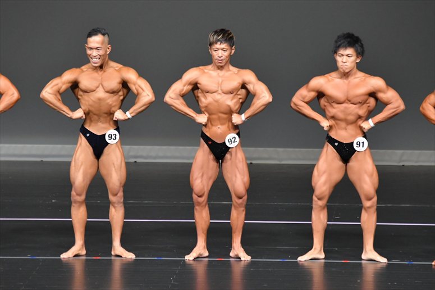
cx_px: 218
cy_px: 145
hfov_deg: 6.0
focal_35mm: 345
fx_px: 4167
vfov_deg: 4.0
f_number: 5.6
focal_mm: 230
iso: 5000
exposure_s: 1/400
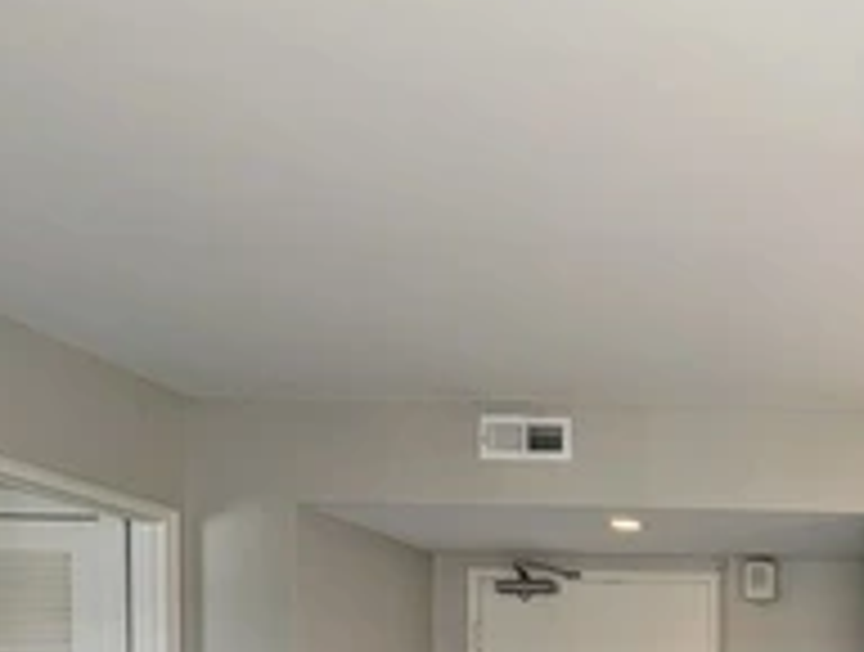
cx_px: 1053
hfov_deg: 31.5
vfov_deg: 25.3
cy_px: 845
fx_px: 1251
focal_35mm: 50
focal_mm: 2.35
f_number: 2.2
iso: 60
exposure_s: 1/120
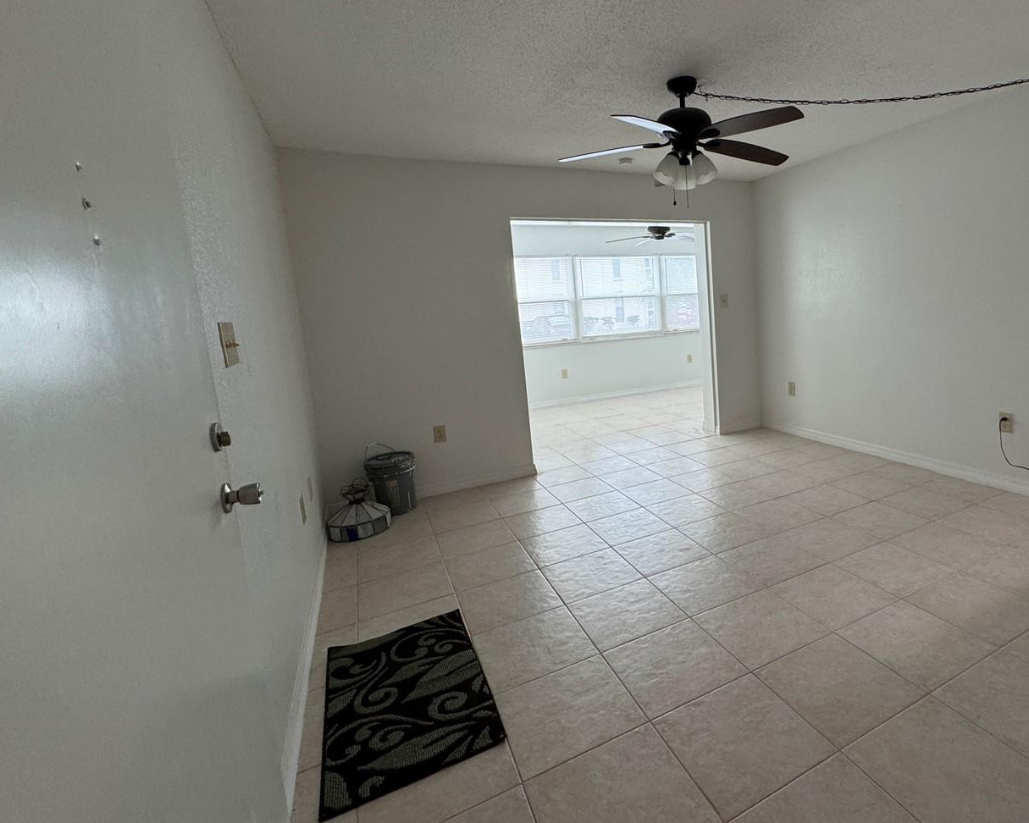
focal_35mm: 18
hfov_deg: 84.0
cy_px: 373
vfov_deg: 73.6
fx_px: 548
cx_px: 667
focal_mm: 2.22
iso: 160
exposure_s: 1/120
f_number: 2.2
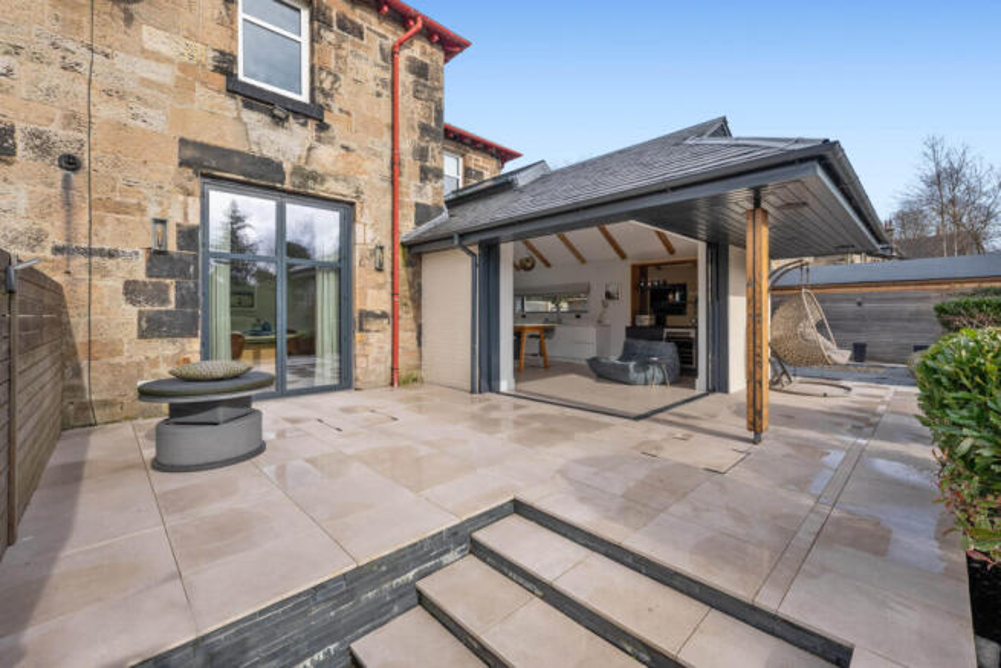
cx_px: 500
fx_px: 389
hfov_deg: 104.2
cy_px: 334
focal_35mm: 14
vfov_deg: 81.2
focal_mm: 14
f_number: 8
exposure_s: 1/1000
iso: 640
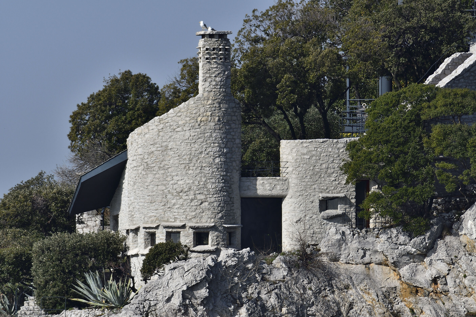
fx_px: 8329
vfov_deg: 2.2
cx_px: 238
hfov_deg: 3.3
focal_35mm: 630
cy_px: 158
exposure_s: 1/1000
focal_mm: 420
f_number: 6.3
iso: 100
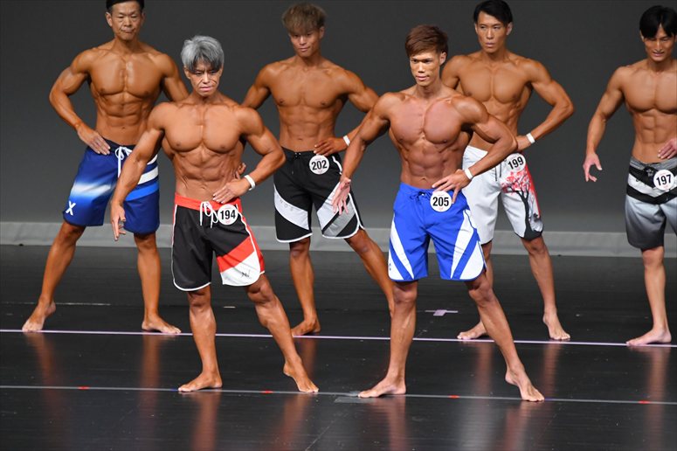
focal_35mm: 315
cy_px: 226
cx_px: 338
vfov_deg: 4.4
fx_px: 5921
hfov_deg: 6.5
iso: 4000
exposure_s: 1/400
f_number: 5.6
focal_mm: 210
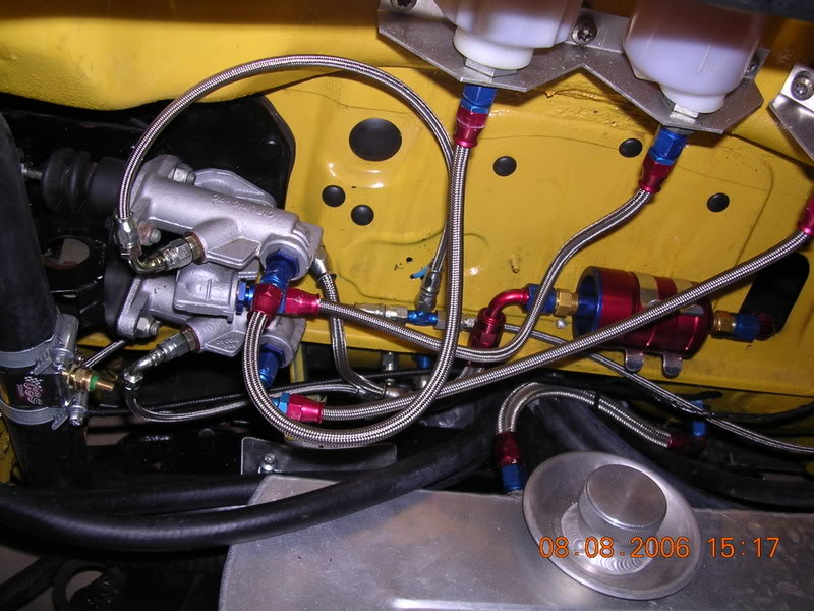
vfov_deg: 37.7
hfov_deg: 49.0
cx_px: 407
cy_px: 306
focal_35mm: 38
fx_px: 894
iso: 100
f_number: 2.8
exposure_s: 1/60.1
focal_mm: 5.8
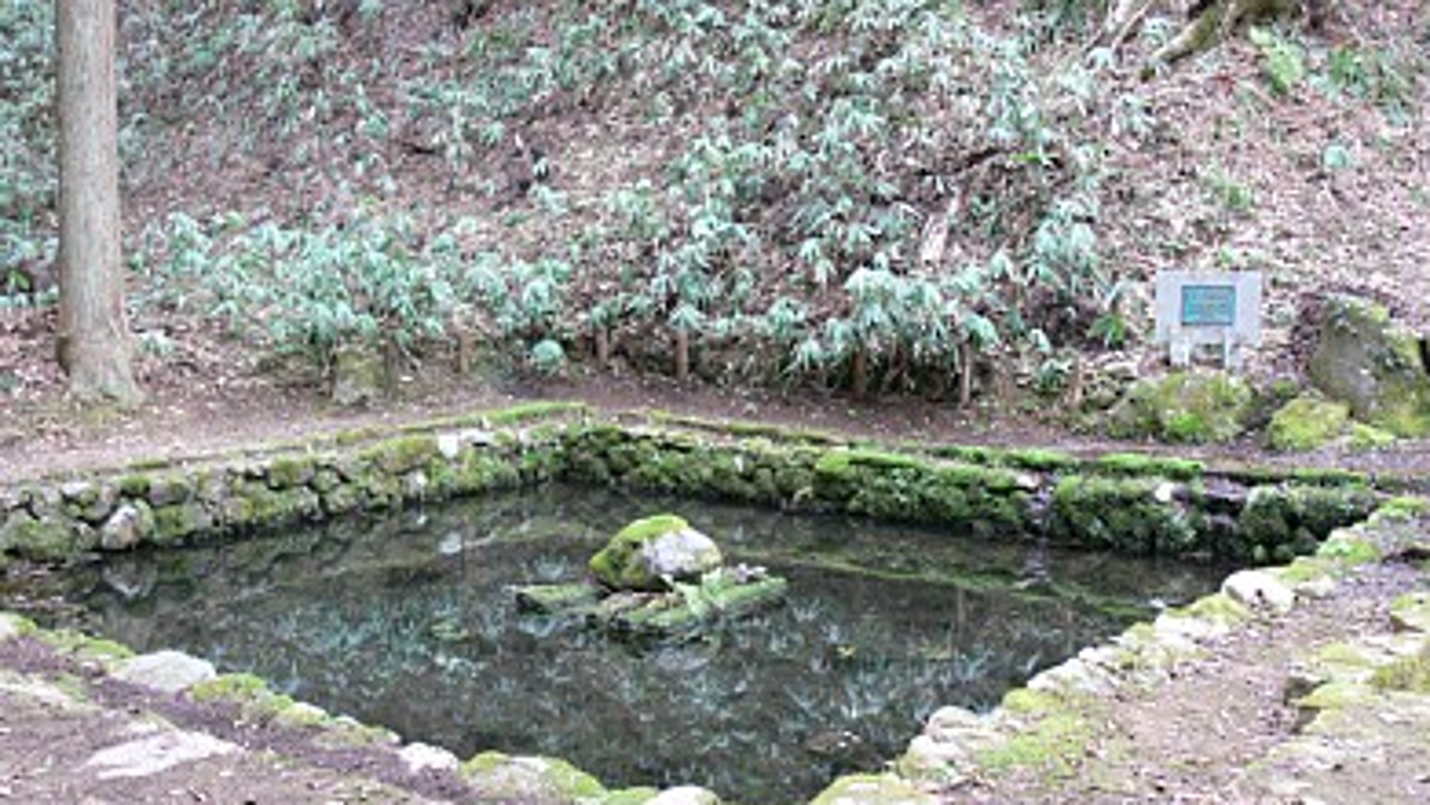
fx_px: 1479
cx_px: 717
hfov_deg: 51.6
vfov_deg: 30.4
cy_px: 432
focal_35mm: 39
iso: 200
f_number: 2.8
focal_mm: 7.4
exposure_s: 1/30
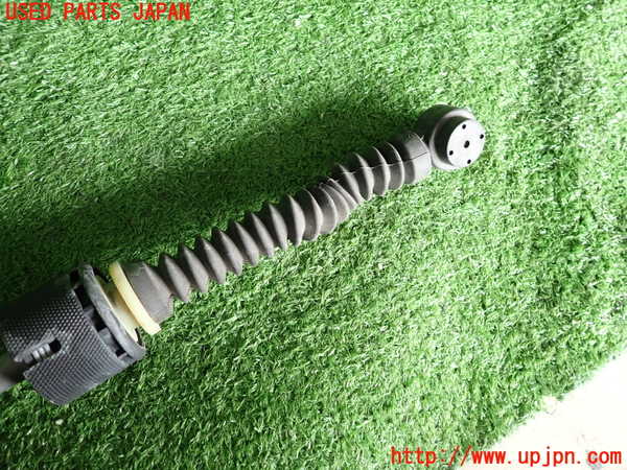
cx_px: 314
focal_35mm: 25
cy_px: 235
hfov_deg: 69.4
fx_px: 453
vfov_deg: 54.9
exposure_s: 1/80
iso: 200
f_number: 2
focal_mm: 4.5
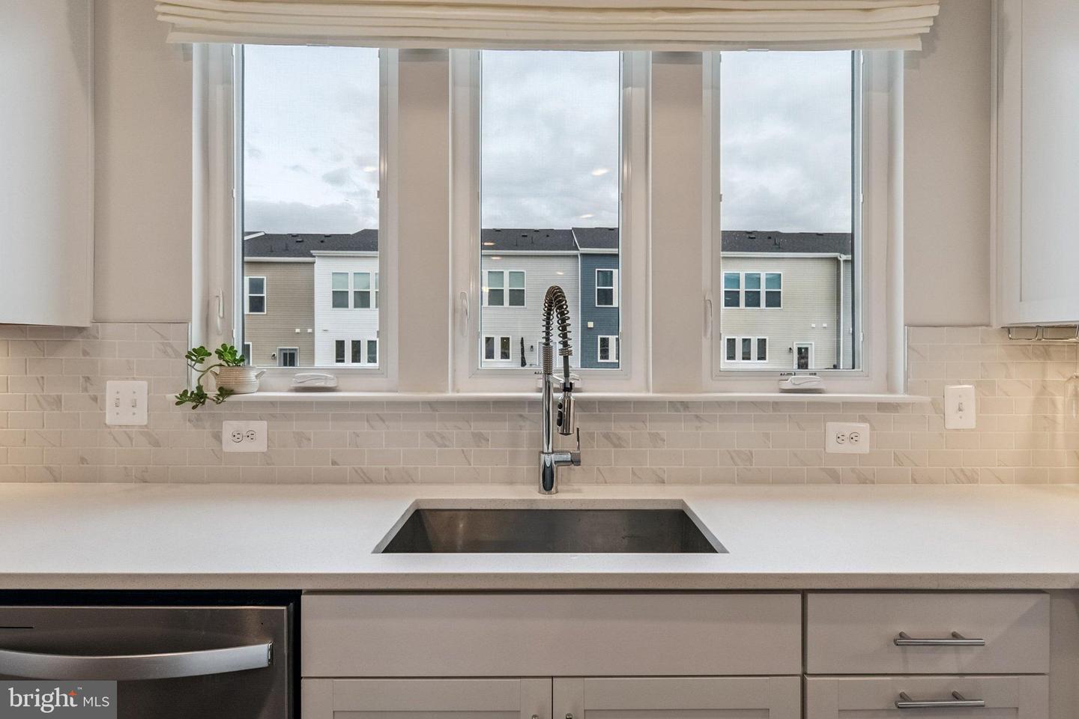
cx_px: 540
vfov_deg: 67.4
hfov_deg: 90.0
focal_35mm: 18
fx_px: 539
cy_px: 360
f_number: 5.6
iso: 400
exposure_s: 1/160
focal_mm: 12
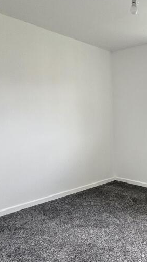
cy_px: 150
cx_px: 160
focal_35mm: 31
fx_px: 215
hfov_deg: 33.2
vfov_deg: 62.3
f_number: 2.2
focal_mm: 2.22
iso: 64
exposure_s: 1/134
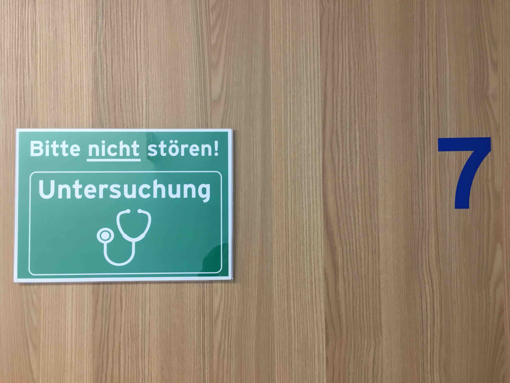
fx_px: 427
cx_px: 255
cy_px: 192
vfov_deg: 48.2
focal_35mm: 29
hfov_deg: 61.7
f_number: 2.2
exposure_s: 1/33
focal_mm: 4.15
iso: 80
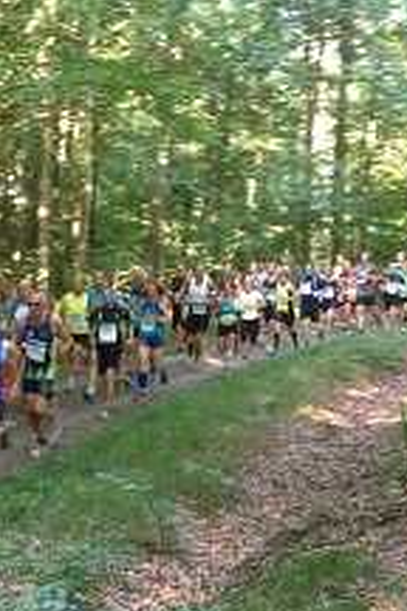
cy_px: 358
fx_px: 1340
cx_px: -23
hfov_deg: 16.8
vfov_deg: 25.6
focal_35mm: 79
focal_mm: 4.28
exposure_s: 1/20
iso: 125
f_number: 2.4
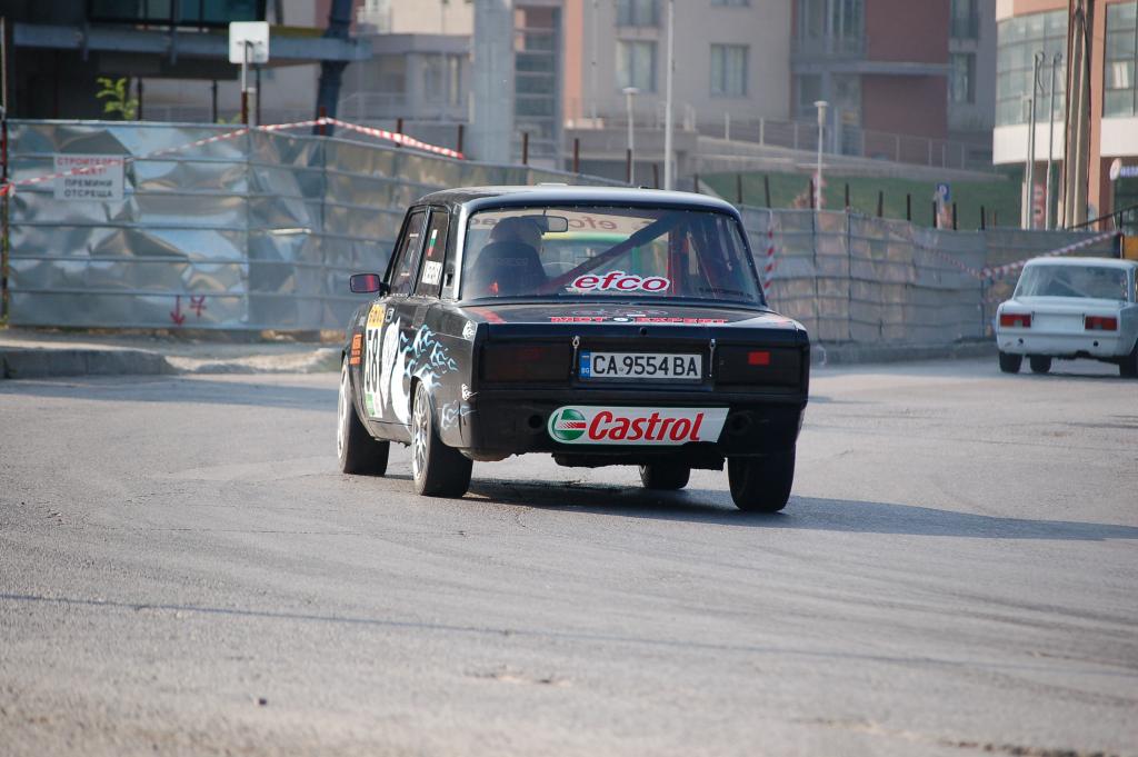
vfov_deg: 7.3
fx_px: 5922
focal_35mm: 188
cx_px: 569
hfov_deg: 11.0
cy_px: 378
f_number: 5
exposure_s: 1/1000
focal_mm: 125
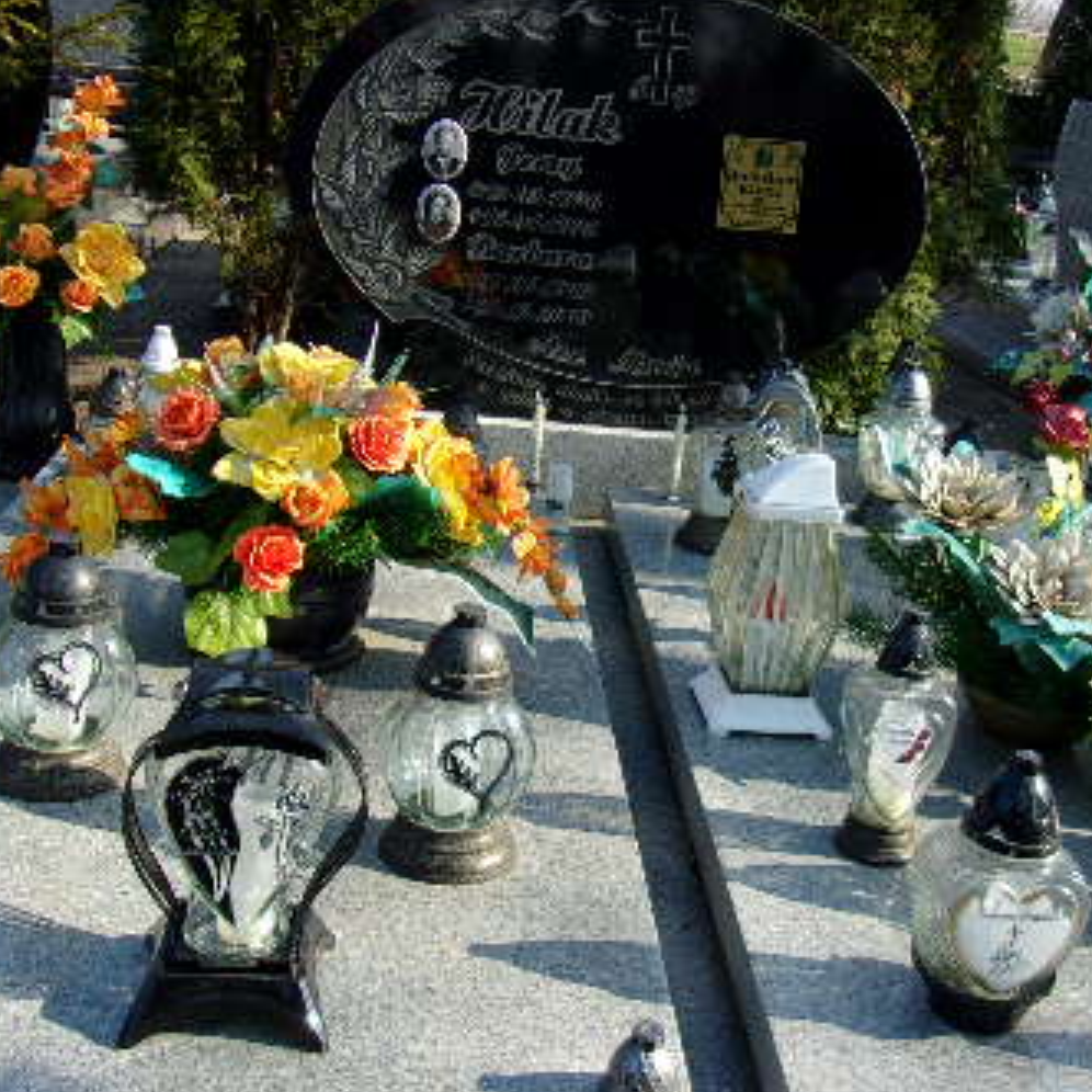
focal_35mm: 46
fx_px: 1642
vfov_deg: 36.8
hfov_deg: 36.7
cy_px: 513
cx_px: 641
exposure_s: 1/400
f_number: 3
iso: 80
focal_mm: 4.9
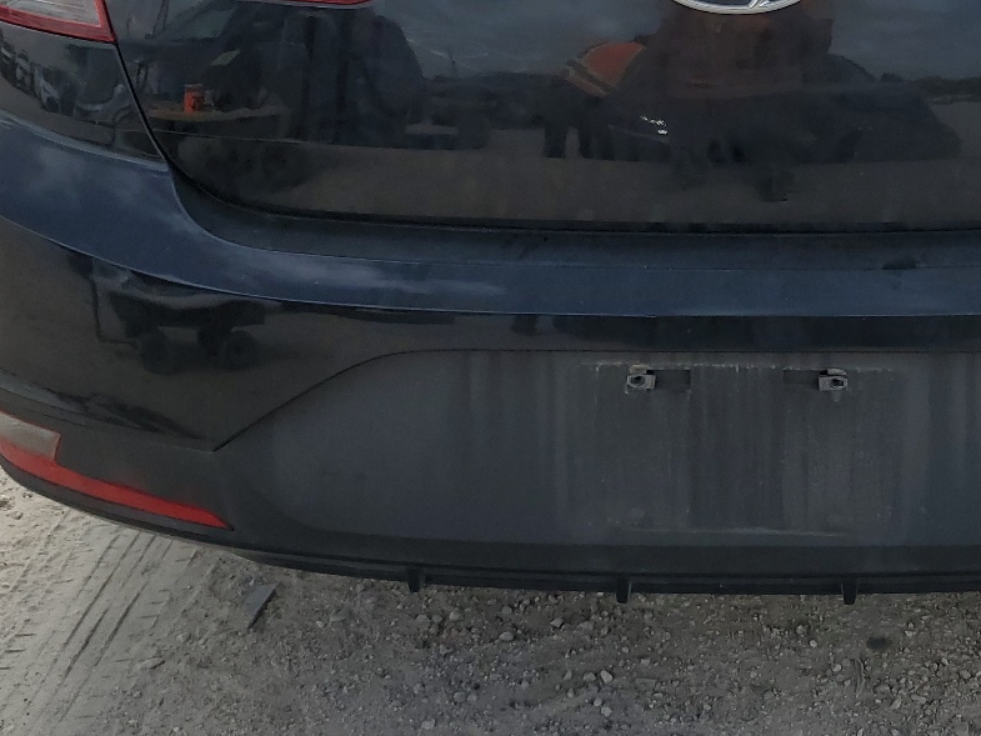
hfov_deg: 35.5
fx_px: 1502
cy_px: 51
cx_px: 716
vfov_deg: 26.5
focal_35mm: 53
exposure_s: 1/3333
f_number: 1.5
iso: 50
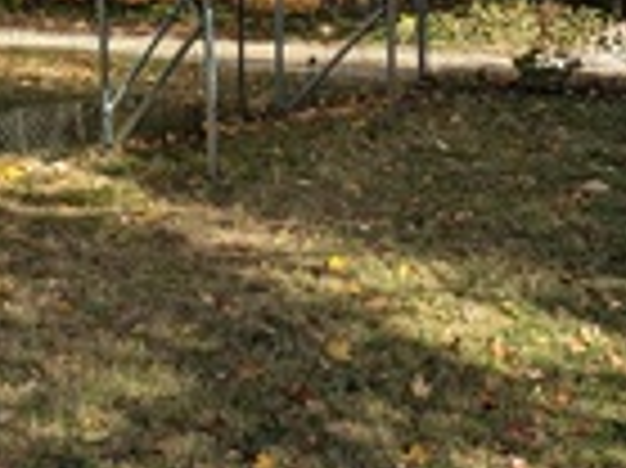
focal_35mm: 68
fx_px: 1229
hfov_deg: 26.8
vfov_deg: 20.6
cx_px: -20
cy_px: -45
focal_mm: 4.38
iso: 49
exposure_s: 1/754
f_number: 1.73
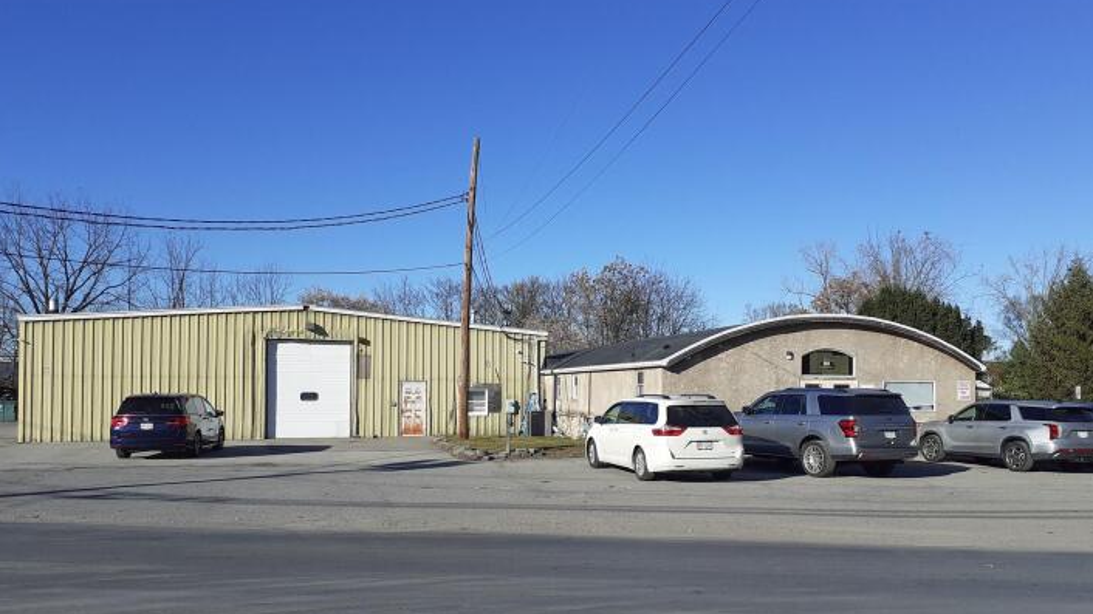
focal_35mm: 30
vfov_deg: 38.8
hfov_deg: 64.3
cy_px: 371
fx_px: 869
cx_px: 545
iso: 40
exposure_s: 1/1931
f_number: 1.9
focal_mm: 3.6
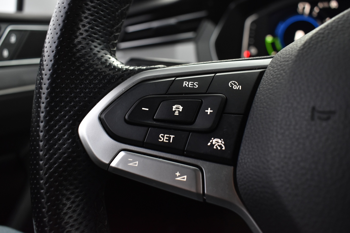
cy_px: 116
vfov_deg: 43.6
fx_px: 292
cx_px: 175
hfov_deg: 61.9
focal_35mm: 30
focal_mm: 20
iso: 1250
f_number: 5
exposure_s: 1/15
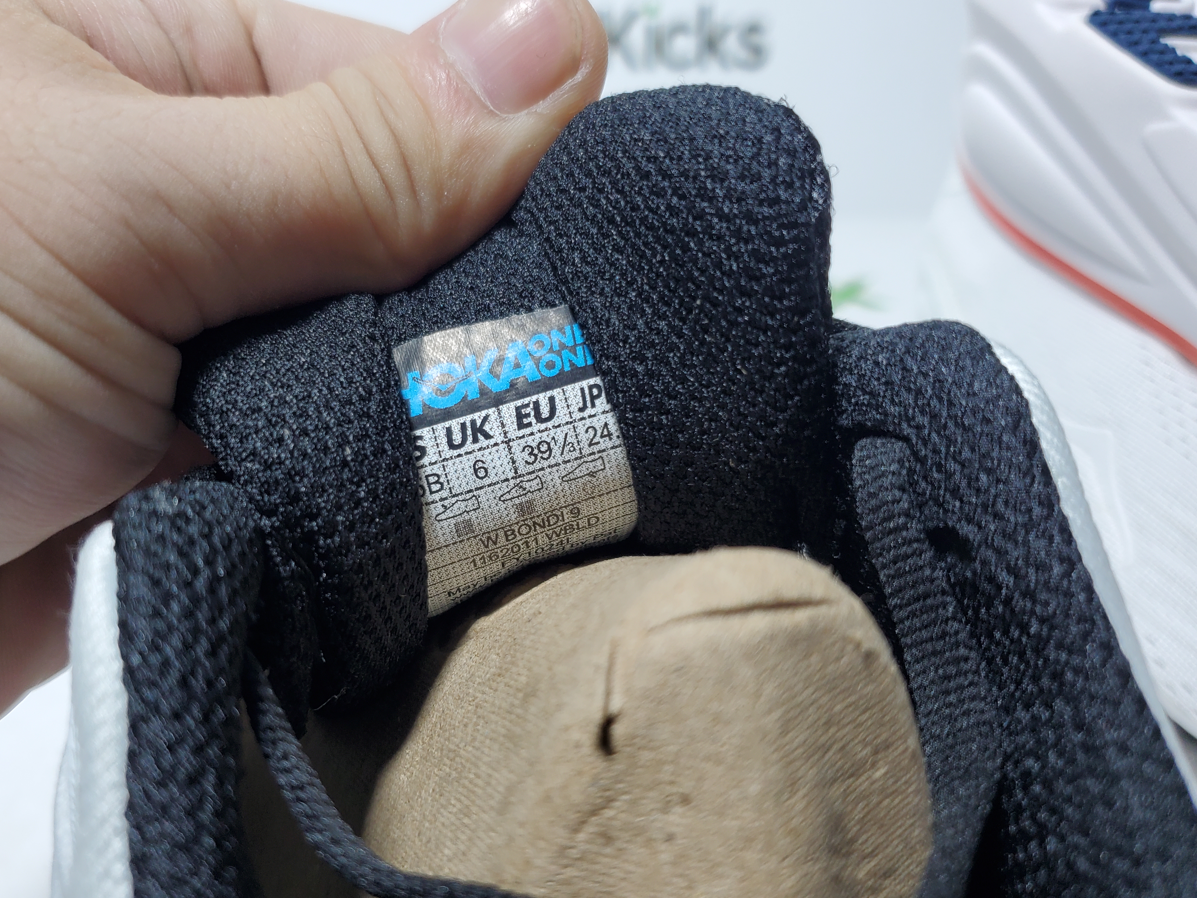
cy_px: 444
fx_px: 1037
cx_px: 536
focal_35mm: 30
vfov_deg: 46.8
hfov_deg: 59.8
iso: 50
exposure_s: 1/302
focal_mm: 4.3
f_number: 1.5
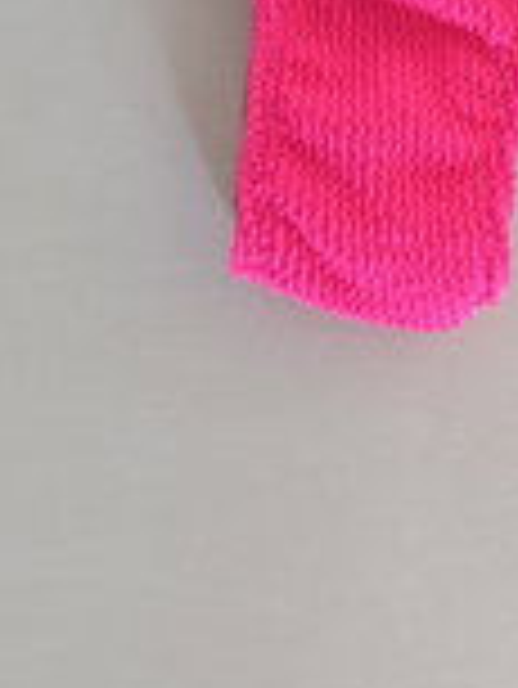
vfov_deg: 20.0
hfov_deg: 18.3
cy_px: -429
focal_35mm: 80
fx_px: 1594
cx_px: 428
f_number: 1.6
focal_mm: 6.14
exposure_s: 1/50
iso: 640
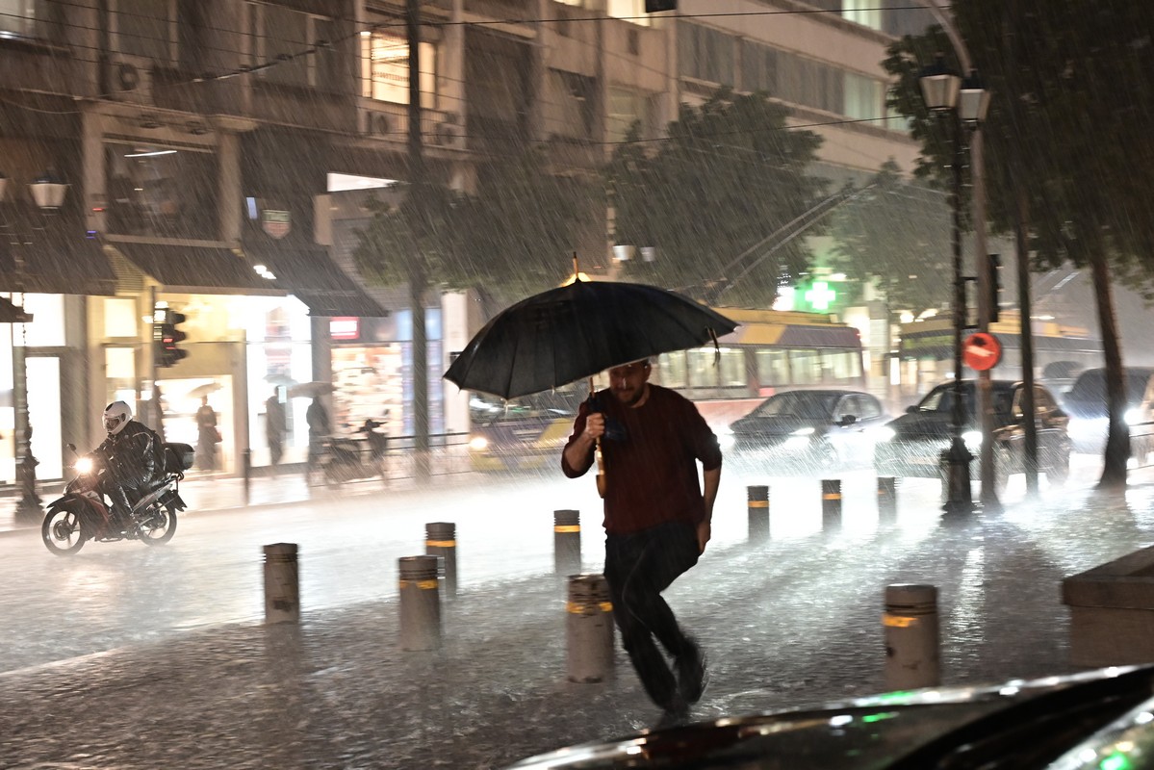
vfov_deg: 29.3
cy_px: 385
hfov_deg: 42.7
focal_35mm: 46
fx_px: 1475
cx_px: 577
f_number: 4.5
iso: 1600
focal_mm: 46
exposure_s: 1/50
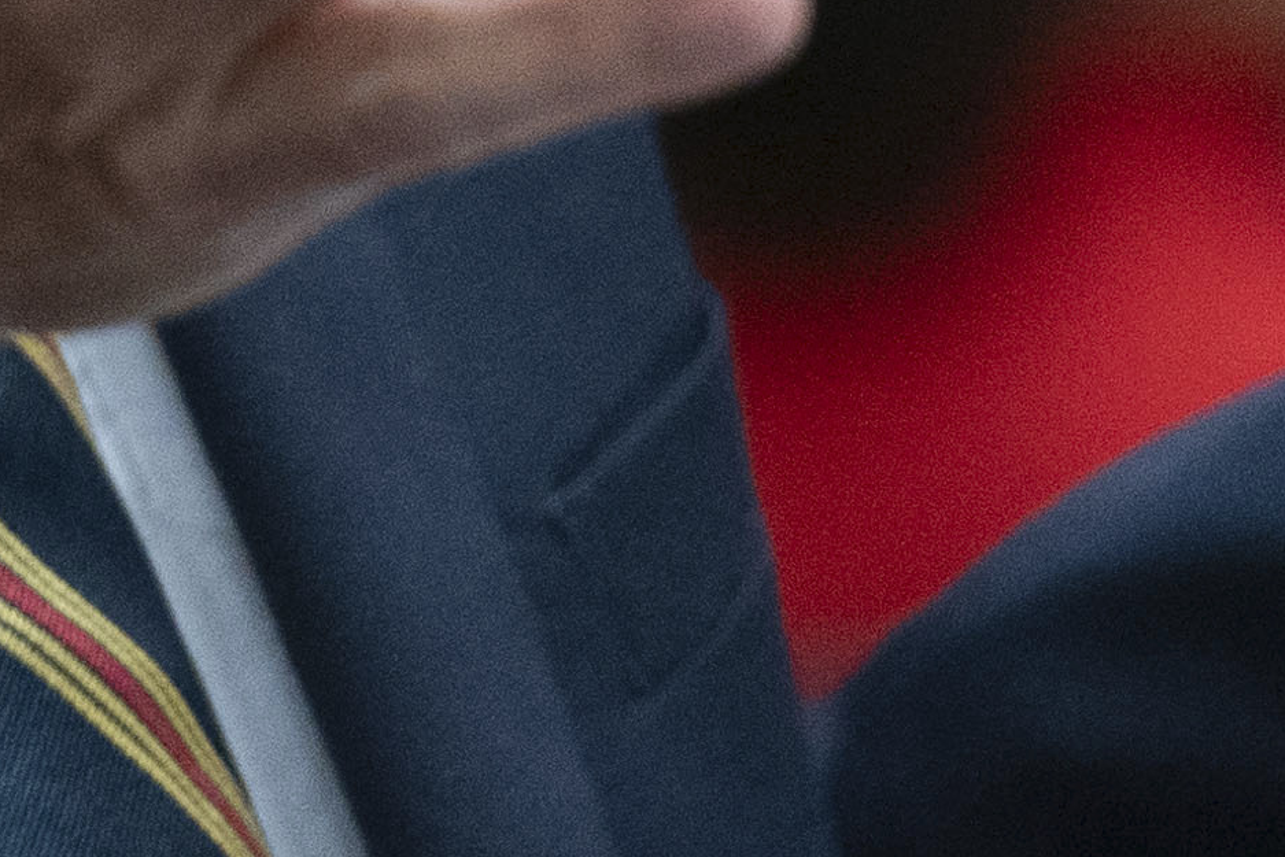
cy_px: -666
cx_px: 389
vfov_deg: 1.3
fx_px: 36804
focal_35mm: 1031
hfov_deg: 2.0
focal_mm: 161
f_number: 3.5
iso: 3200
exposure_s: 1/640
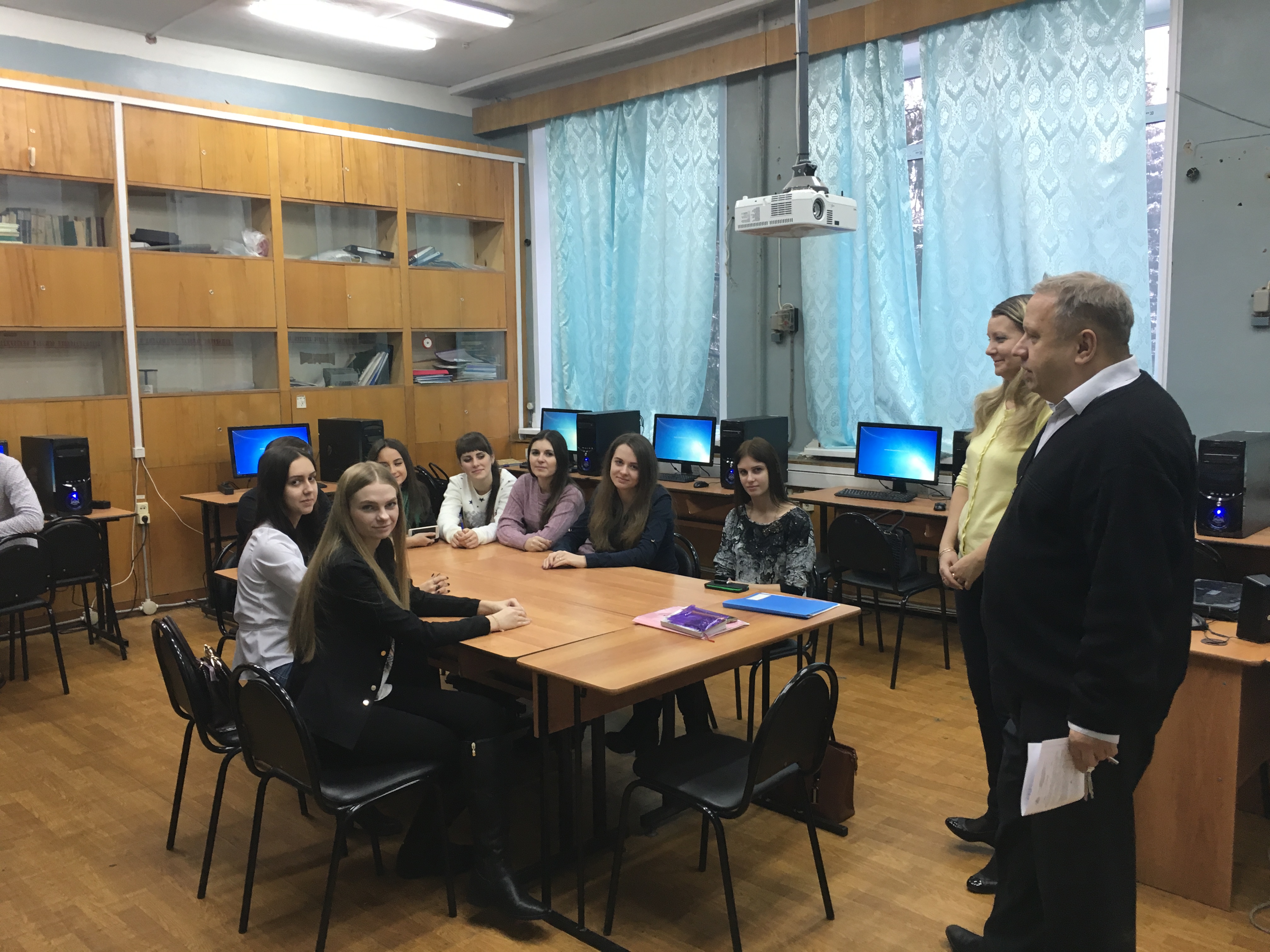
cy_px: 476
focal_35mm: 29
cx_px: 635
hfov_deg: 61.7
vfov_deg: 48.2
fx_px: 1064
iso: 100
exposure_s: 1/33
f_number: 2.2
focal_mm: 4.15
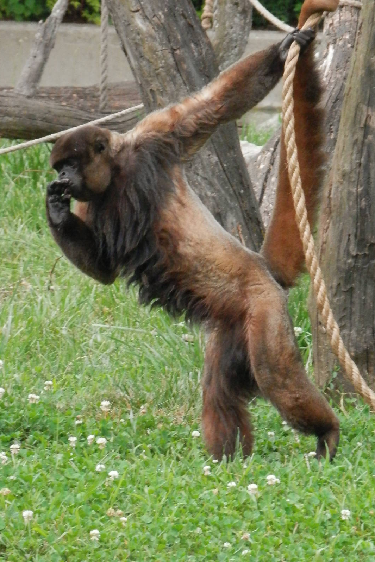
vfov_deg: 6.0
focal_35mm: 346
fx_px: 5405
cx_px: 195
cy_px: 281
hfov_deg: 4.0
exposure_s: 1/320
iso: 800
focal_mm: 59.3
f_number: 6.7
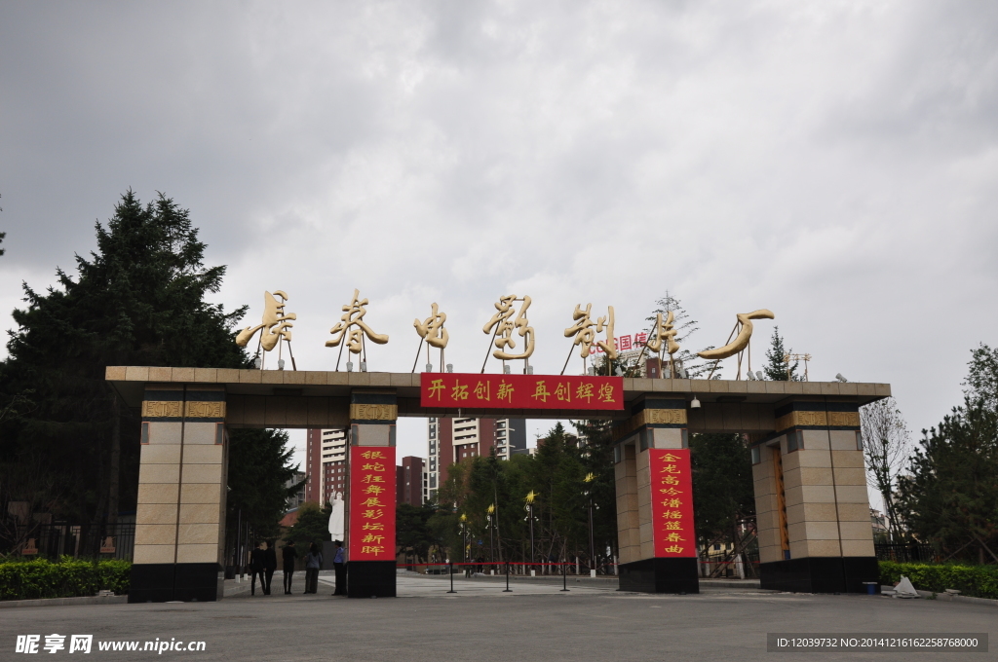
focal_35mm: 39
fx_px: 1080
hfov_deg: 49.6
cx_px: 499
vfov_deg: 34.1
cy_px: 331
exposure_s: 1/60
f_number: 8
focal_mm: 26
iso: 200
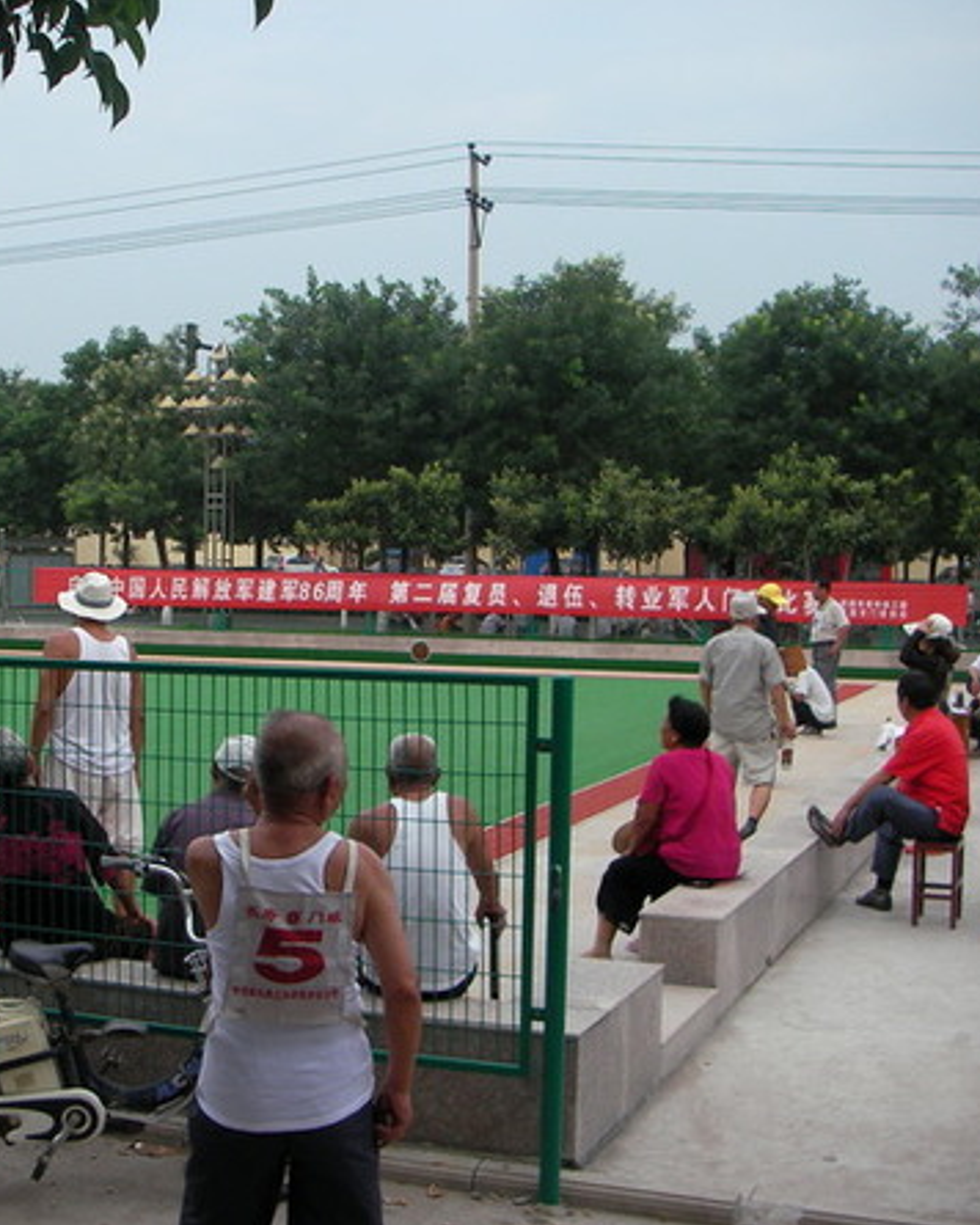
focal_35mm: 50
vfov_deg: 37.3
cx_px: 394
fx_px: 1813
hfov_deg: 30.2
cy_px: 614
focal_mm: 6.3
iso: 50
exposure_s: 1/309
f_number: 3.3
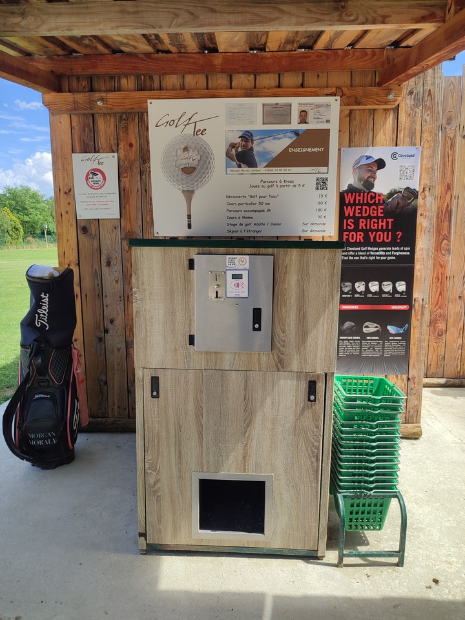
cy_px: 310
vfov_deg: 71.6
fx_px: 430
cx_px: 232
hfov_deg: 56.8
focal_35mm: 24
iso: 50
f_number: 1.89
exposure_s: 1/521
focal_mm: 5.89
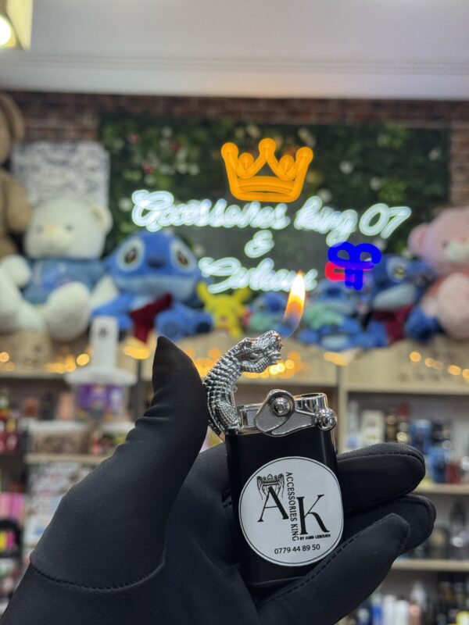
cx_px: 234
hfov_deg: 30.3
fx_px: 867
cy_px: 312
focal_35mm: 48
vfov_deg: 39.7
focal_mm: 6.76
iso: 80
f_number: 1.78
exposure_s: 1/100
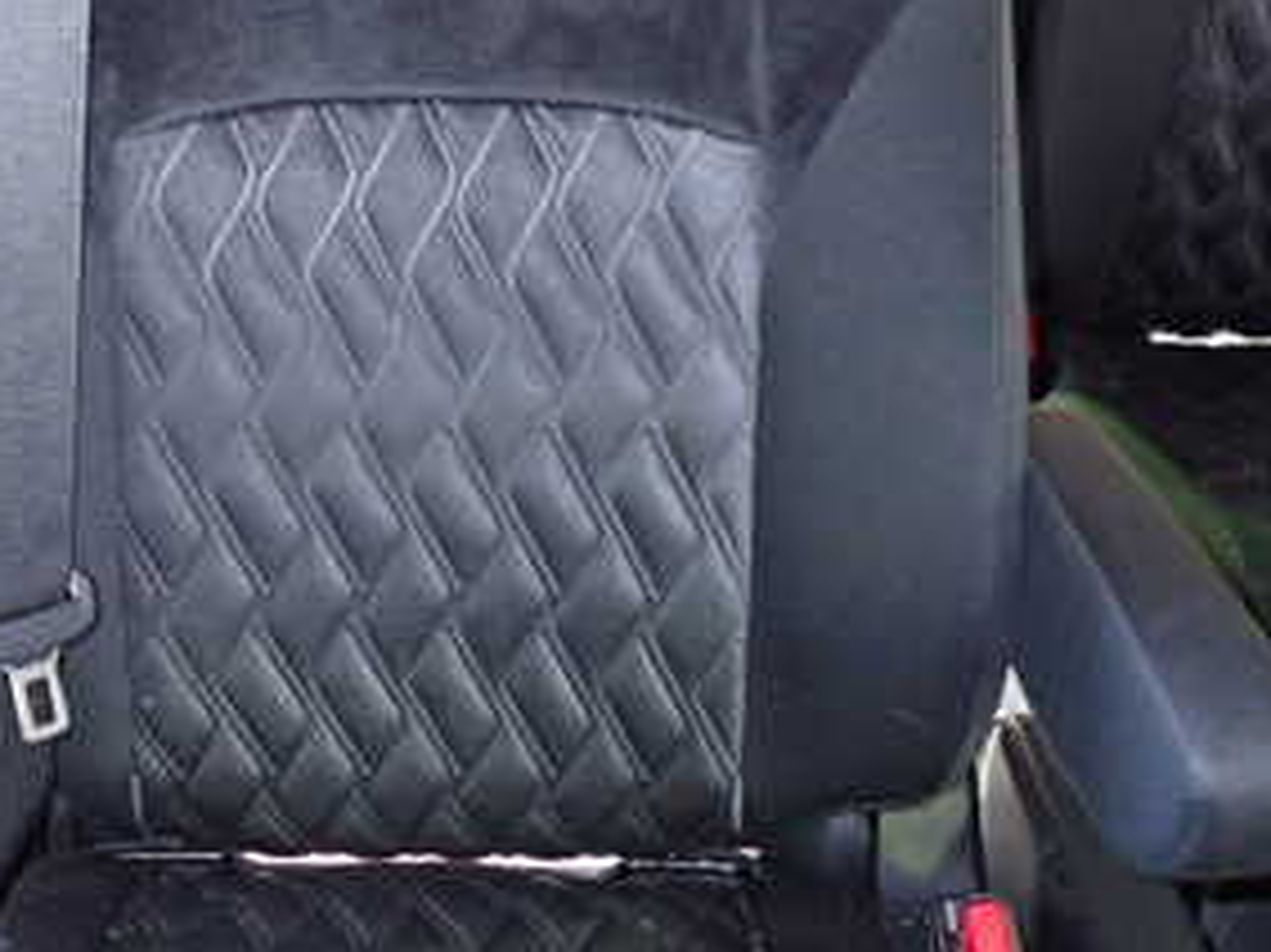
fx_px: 1945
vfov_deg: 27.3
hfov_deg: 35.6
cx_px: 364
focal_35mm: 53
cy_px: 319
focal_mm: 4.5
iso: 640
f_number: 2
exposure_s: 1/30
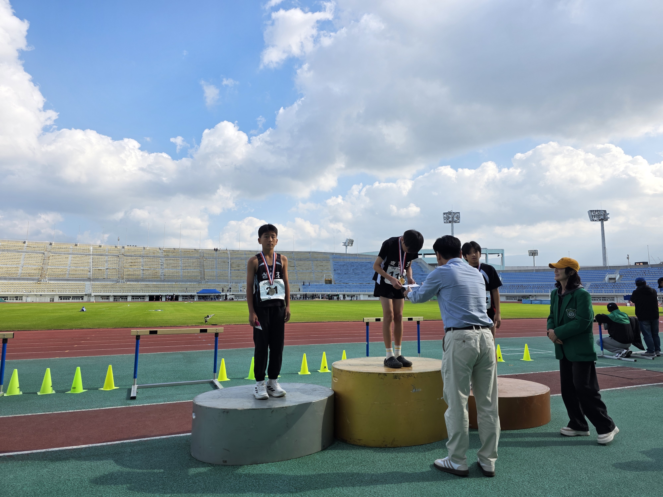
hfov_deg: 73.9
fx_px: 441
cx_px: 332
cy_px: 248
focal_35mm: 23
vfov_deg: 58.9
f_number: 1.7
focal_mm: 6.3
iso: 80
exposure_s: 1/3891
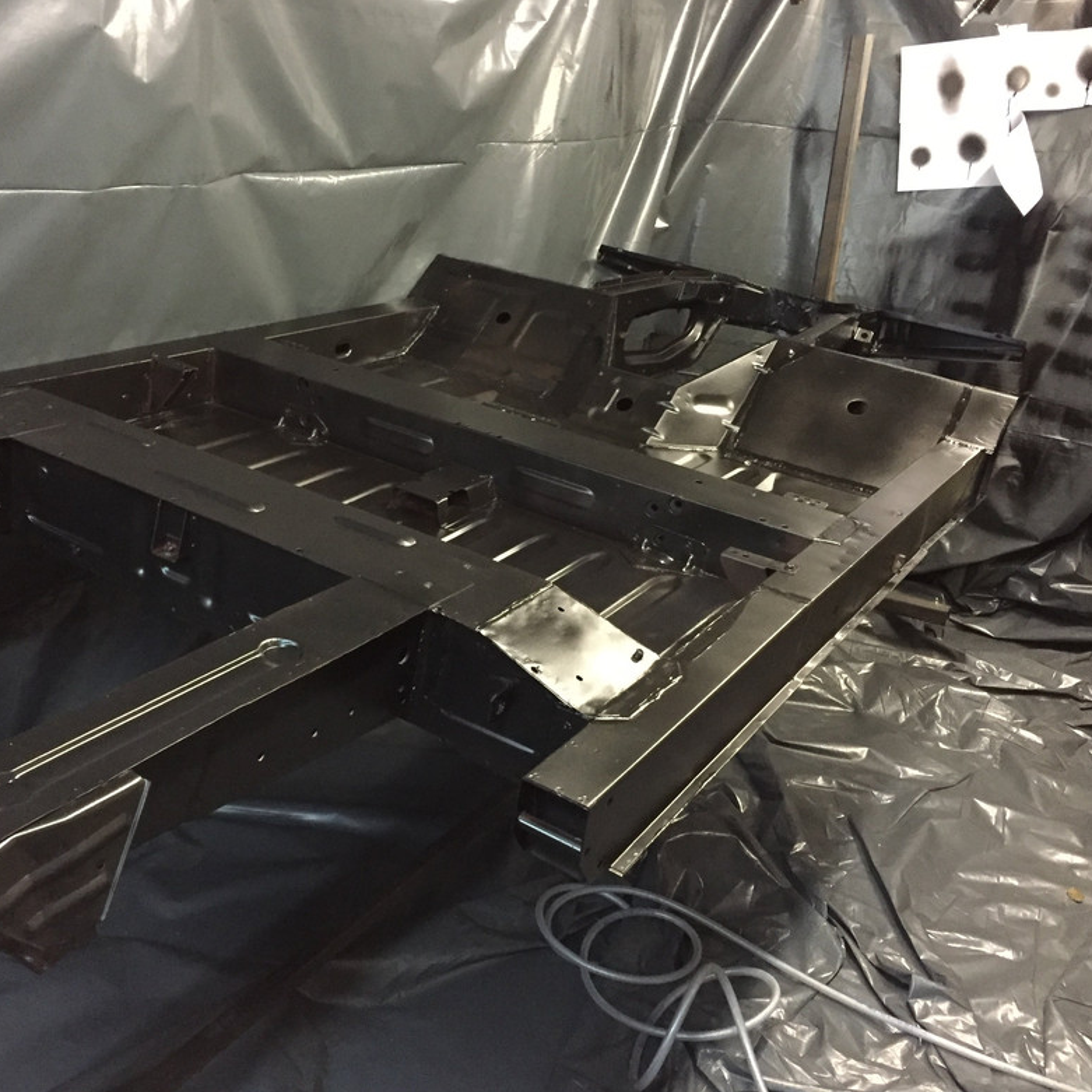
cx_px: 458
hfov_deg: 47.0
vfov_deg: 47.2
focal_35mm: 35
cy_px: 547
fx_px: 1249
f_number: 2.2
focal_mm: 4.15
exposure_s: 1/17
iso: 400
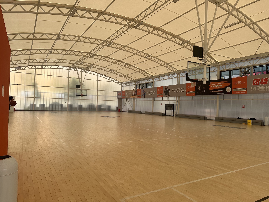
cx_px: 134
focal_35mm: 24
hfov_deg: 71.6
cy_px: 101
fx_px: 187
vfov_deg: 56.8
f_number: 1.78
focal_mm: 6.86
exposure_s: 1/1393
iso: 80
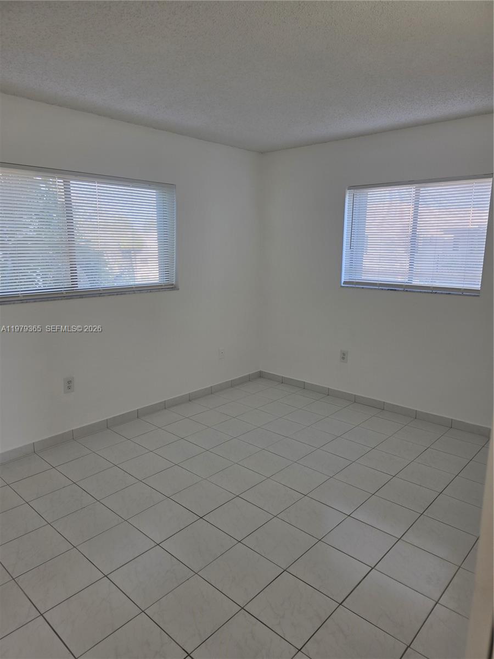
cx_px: 247
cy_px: 330
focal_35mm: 23
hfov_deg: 58.9
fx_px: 438
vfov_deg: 73.9
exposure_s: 1/120
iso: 40
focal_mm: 6.3
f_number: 1.7
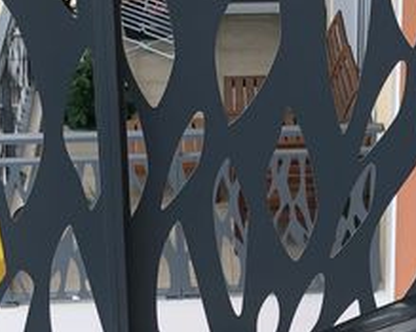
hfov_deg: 15.4
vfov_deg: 12.3
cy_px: 120
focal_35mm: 125
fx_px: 1538
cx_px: 281
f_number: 1.8
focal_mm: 3.99
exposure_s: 1/407
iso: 20
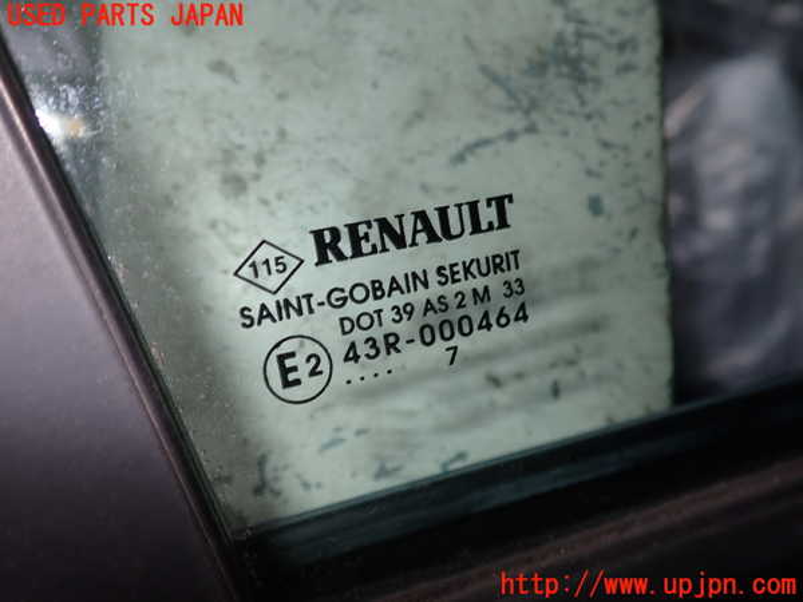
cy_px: 301
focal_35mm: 30
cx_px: 402
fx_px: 696
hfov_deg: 60.0
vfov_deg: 46.8
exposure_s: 1/30
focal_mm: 5.4
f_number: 6.3
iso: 100
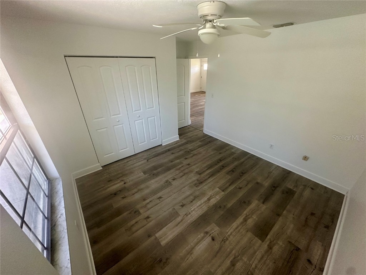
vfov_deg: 85.7
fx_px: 148
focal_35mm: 14
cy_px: 138
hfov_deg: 102.1
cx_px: 183
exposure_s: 1/99
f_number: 2.2
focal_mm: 2.22
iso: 250
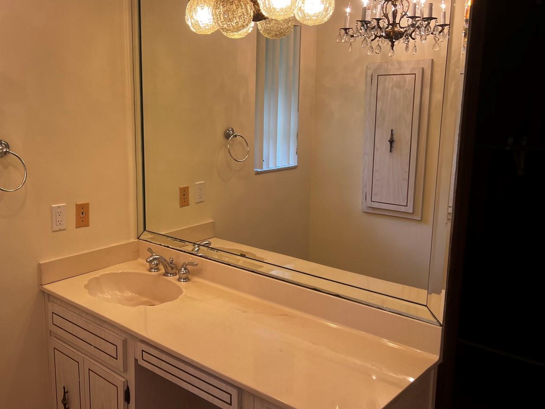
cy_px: 193
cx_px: 201
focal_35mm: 33
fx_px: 519
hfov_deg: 54.7
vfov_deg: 42.9
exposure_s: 1/120
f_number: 1.5
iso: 50
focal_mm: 5.7
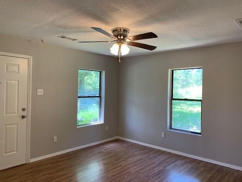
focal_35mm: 26
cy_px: 91
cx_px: 121
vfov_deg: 53.1
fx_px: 182
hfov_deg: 67.3
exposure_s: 1/60
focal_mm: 4.25
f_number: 1.8
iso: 50
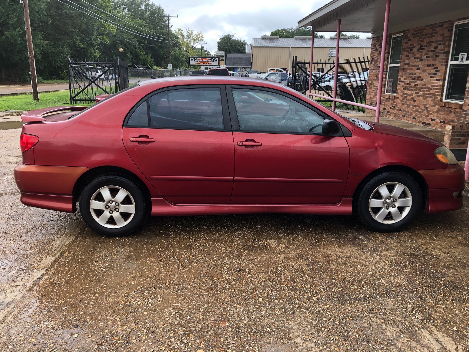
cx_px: 234
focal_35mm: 28
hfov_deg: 63.4
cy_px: 176
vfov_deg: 49.7
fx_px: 379
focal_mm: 3.99
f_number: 1.8
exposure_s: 1/139
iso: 20
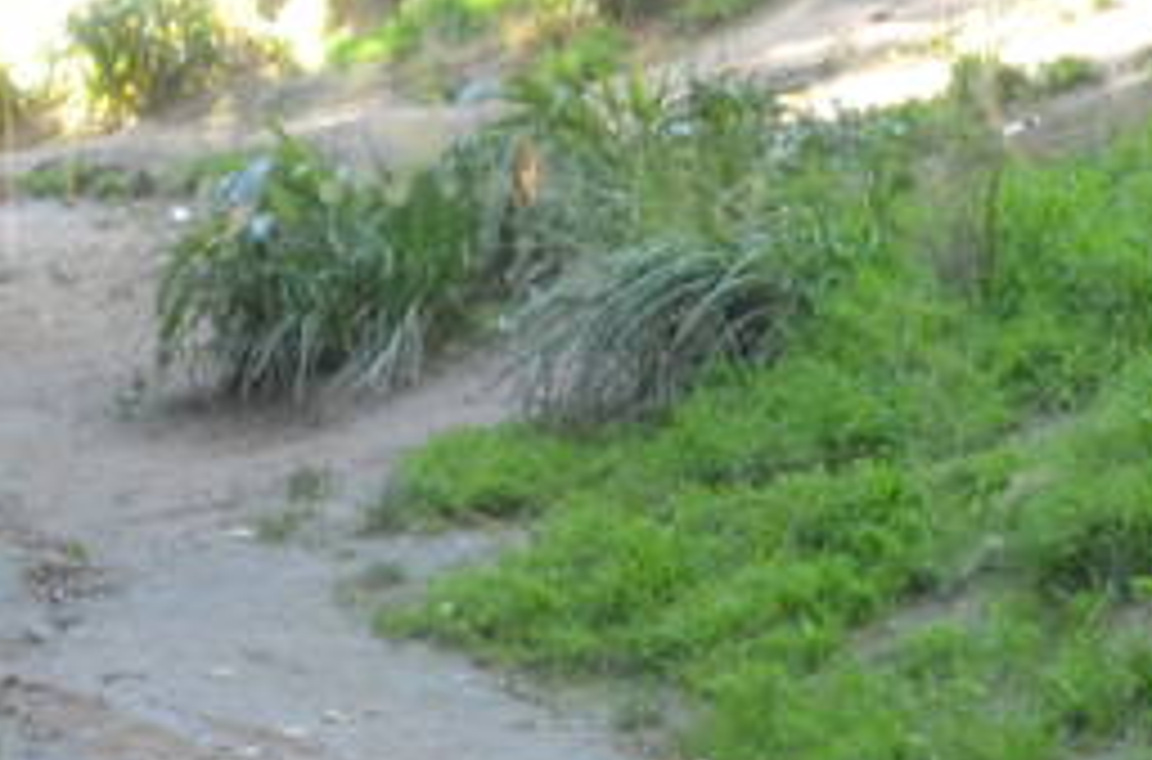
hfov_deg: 12.1
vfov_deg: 8.0
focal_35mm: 169
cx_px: 1148
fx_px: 5391
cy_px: 648
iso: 400
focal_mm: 18
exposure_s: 1/80
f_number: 4.5
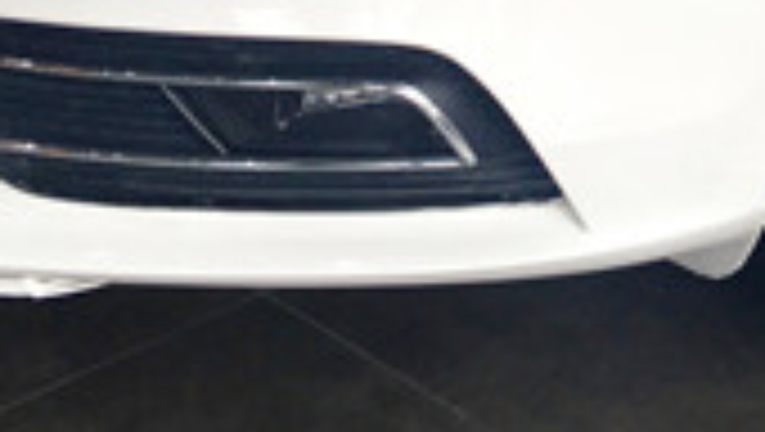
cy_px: -608
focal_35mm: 119
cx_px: 855
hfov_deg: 17.4
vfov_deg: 9.2
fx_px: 2416
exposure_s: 1/100
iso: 25
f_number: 2.2
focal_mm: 4.15
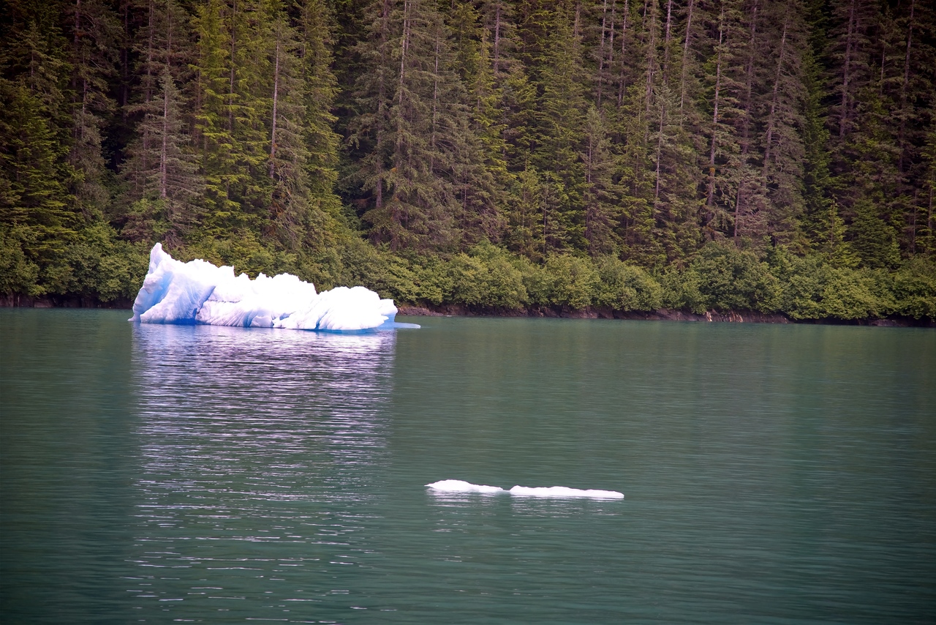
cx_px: 468
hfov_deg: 17.1
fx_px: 3121
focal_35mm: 120
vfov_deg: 11.4
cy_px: 312
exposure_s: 1/250
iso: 140
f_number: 4
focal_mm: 120
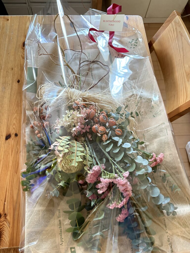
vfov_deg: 67.3
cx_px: 95
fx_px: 190
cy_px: 126
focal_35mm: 26
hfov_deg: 53.1
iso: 640
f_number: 1.6
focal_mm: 5.96
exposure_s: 1/30
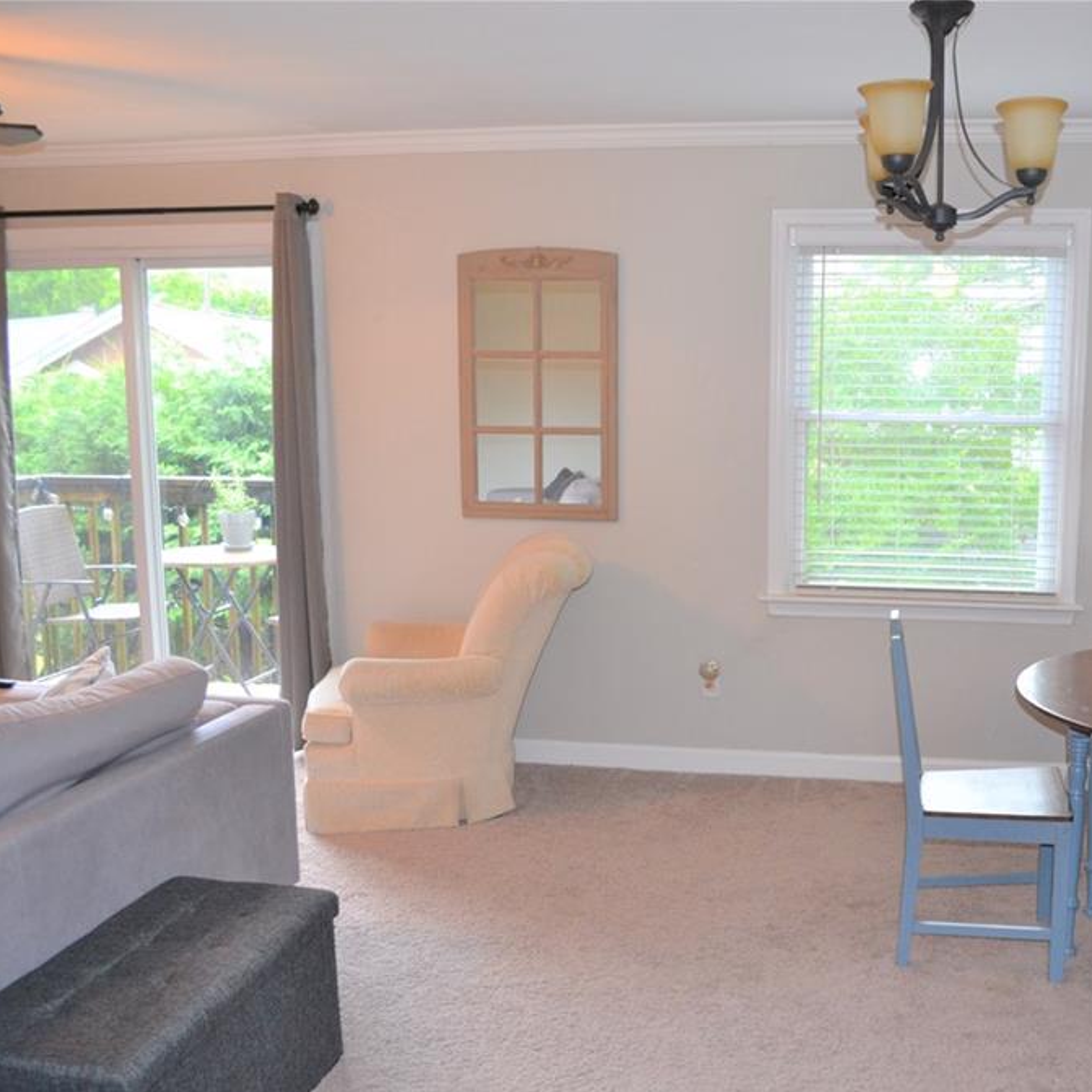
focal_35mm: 35
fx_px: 1249
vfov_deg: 47.2
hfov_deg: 46.5
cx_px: 724
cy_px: 553
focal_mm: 18
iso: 640
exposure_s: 1/60
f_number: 3.5
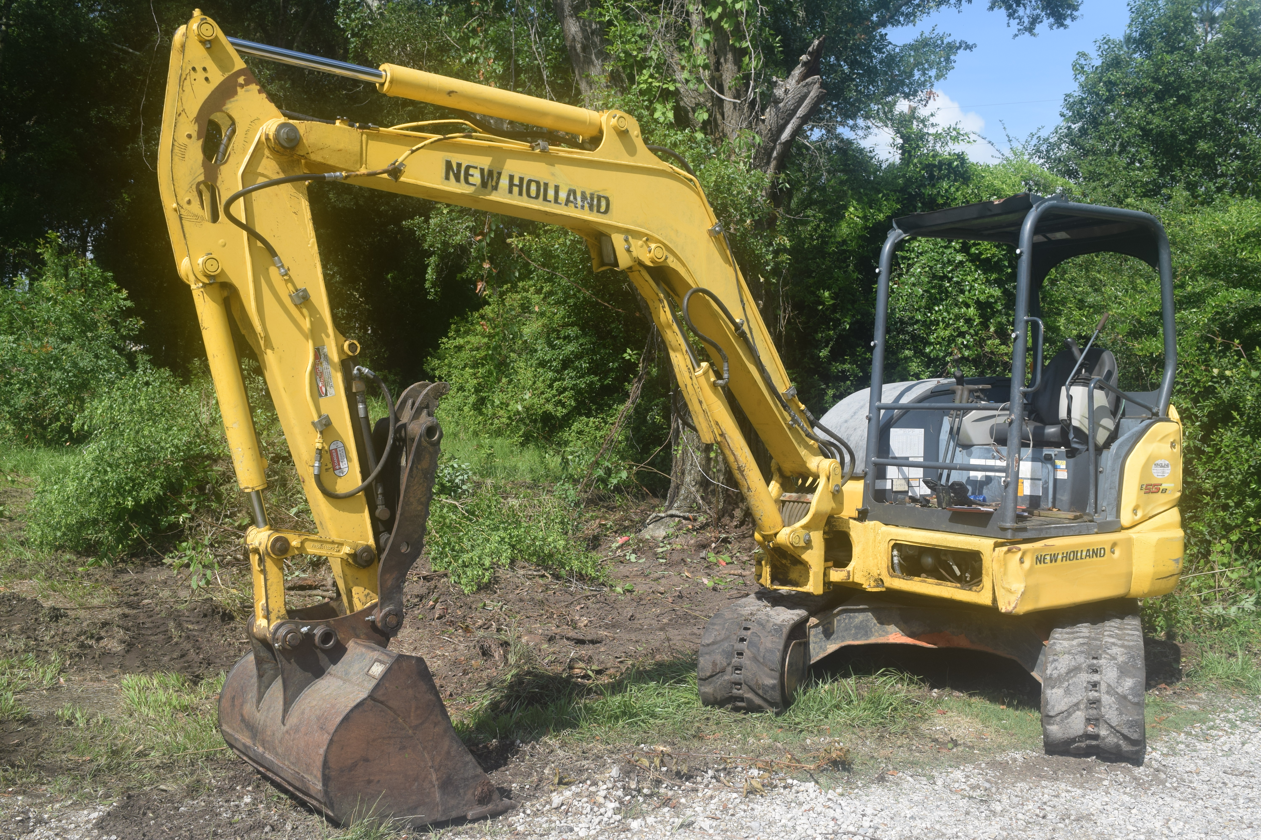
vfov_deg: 40.0
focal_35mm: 33
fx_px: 1156
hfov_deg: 57.2
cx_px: 630
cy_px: 420
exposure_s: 1/400
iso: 200
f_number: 10
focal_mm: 22
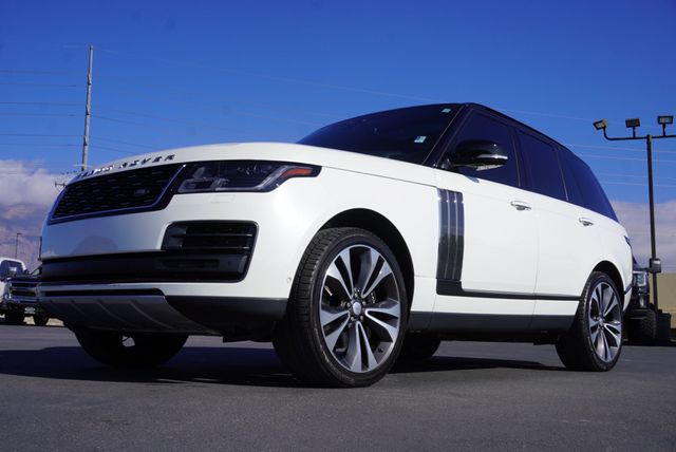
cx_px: 338
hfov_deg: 47.9
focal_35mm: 40
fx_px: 761
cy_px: 226
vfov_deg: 33.1
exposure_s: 1/250
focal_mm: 27
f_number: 11
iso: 100
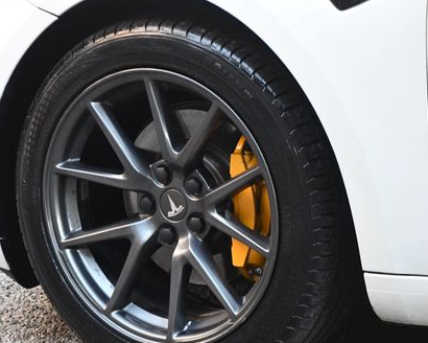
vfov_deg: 7.4
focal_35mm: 208
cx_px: 170
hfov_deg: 9.3
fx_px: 2635
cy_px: 200
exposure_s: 1/125
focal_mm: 95
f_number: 4.8
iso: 2500
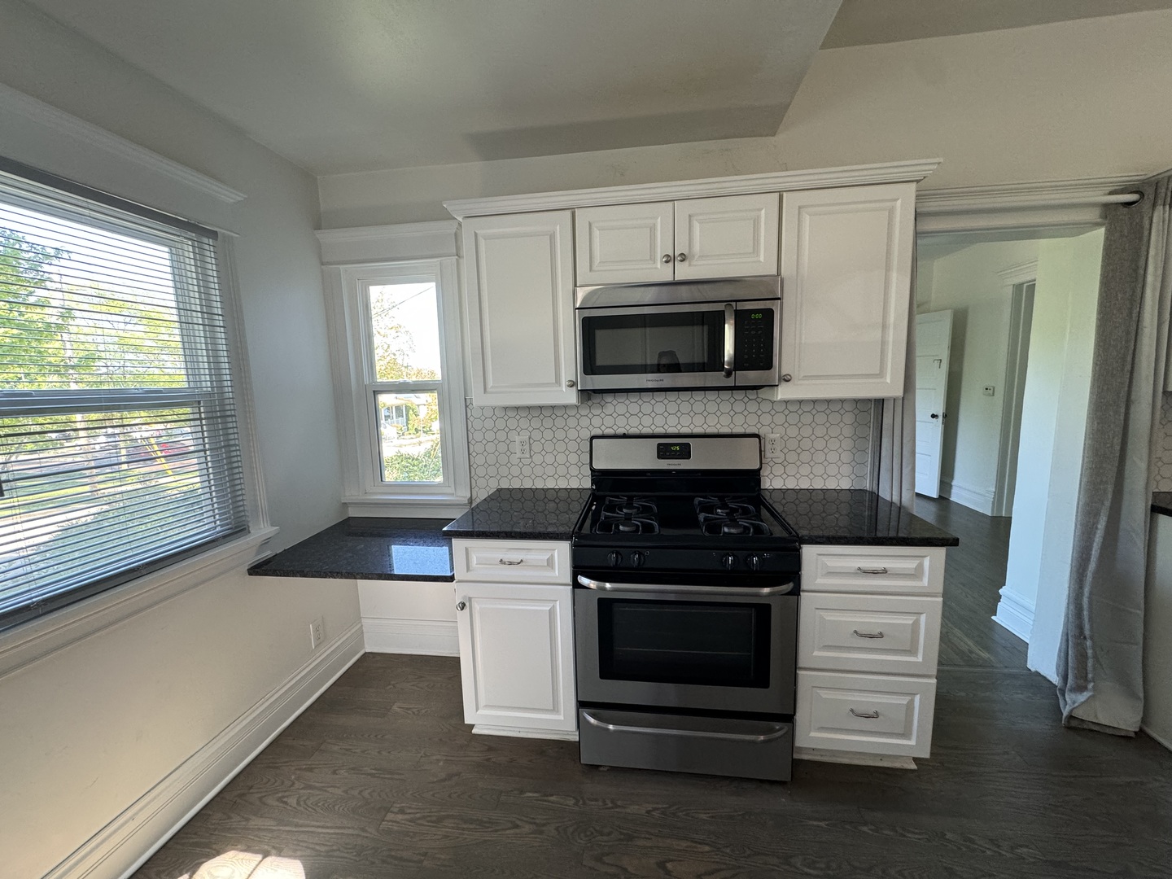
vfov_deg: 85.7
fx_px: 474
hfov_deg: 102.1
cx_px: 586
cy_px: 440
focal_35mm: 14
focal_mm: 2.22
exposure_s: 1/60
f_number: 2.2
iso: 200
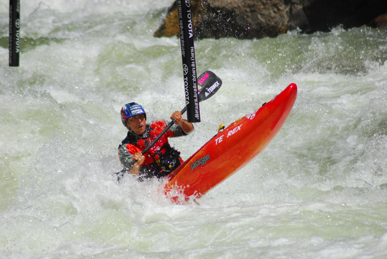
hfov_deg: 4.6
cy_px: 130
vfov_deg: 3.1
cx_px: 194
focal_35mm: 450
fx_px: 4843
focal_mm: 300
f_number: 5.6
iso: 100
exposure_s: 1/800
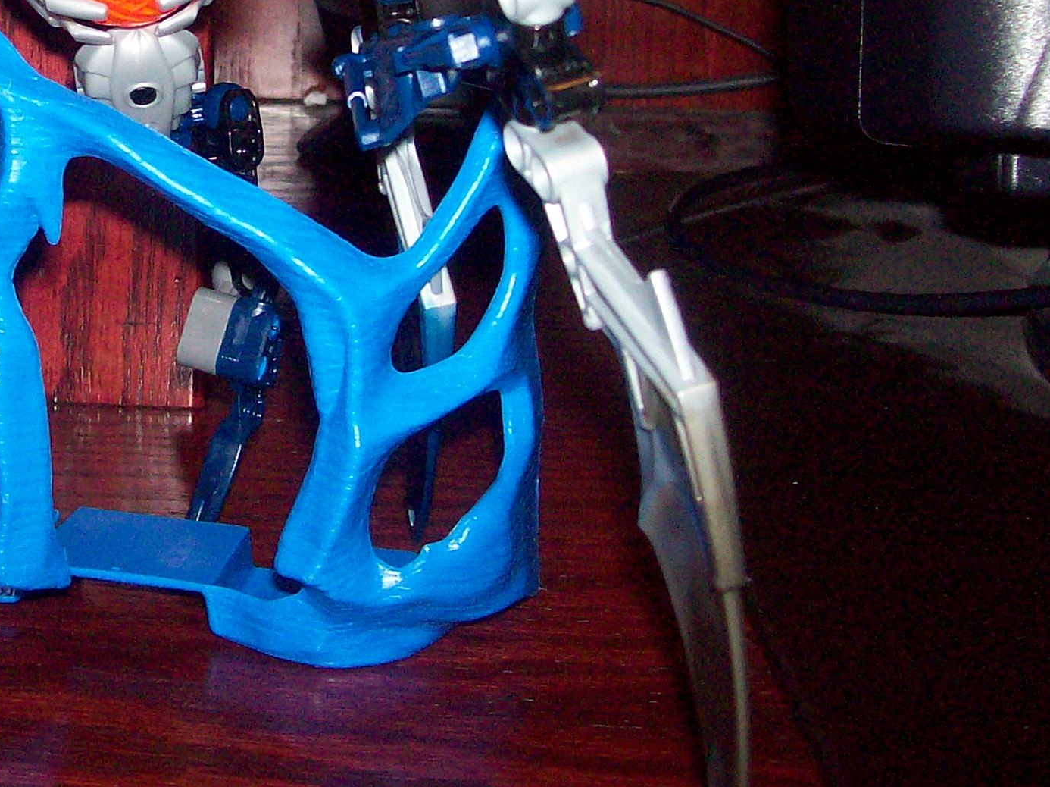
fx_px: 2243
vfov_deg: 19.5
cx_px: 50
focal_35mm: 74
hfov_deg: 25.3
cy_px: 68
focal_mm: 6
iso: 140
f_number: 2.7
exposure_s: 1/64
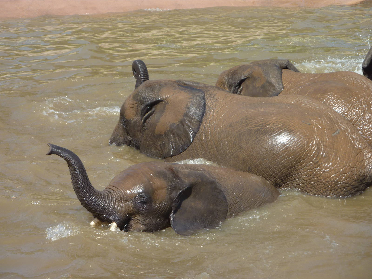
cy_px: 140
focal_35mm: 128
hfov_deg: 15.4
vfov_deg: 11.6
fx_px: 1376
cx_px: 186
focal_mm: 21
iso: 80
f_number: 4.4
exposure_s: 1/400
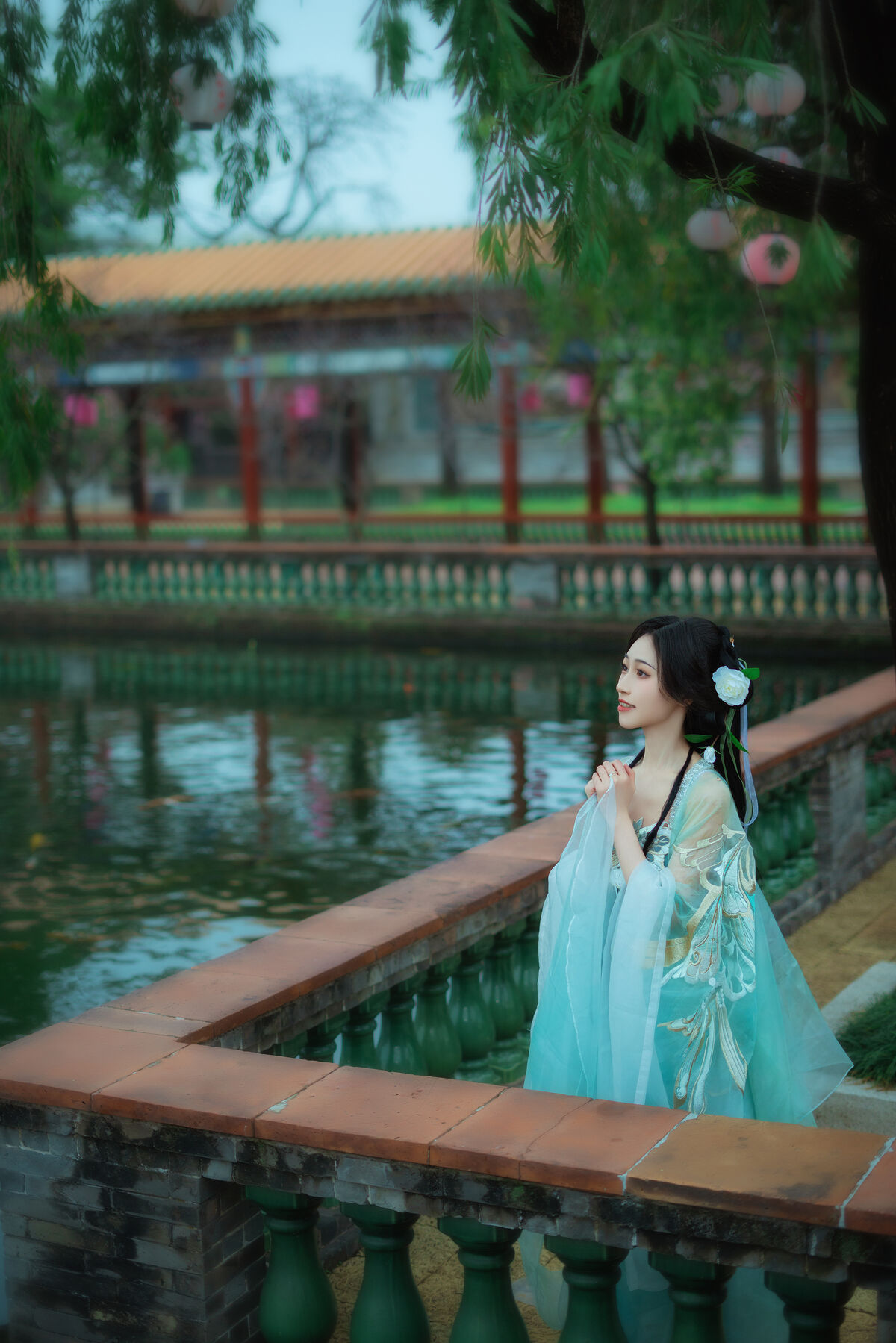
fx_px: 1866
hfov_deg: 27.0
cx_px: 448
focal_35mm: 50
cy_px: 672
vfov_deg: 39.6
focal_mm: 50
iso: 500
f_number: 2
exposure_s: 1/320
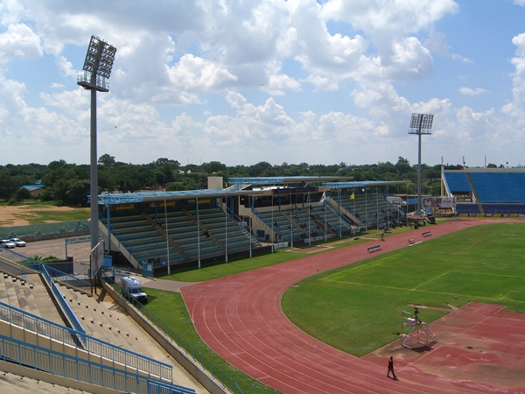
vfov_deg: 37.7
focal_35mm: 38
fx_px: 576
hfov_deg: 49.0
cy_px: 197
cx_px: 262
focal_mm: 7.9
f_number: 8
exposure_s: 1/320
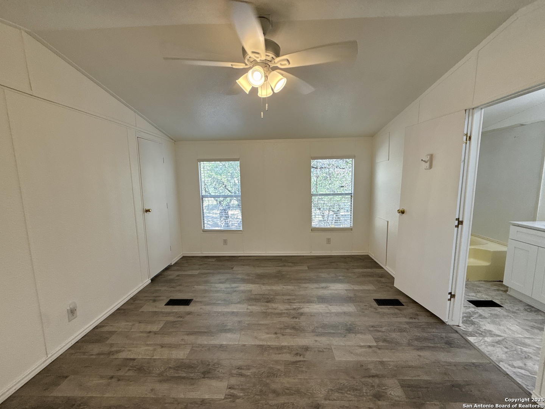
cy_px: 204
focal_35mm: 14
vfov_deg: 85.7
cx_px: 272
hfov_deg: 102.1
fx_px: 220
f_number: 2.2
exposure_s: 1/120
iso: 100
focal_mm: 2.22
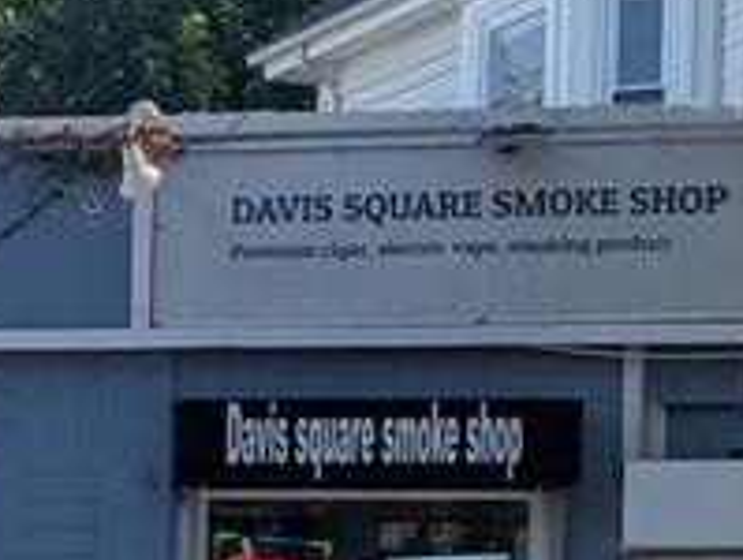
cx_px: -243
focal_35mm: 123
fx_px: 2645
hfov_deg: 15.2
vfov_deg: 11.7
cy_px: 747
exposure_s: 1/1471
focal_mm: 6.81
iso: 45
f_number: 1.85
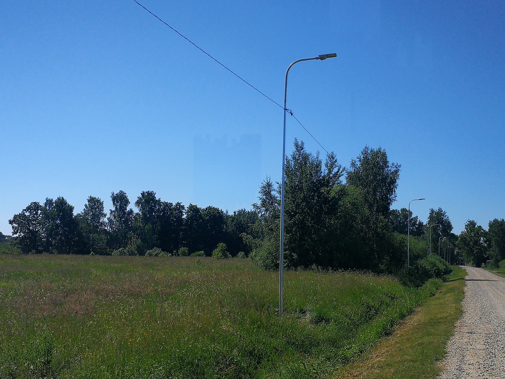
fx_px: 584
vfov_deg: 36.0
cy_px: 190
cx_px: 252
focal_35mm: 40
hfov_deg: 46.8
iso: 50
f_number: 2.2
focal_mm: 3.95
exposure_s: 1/1890
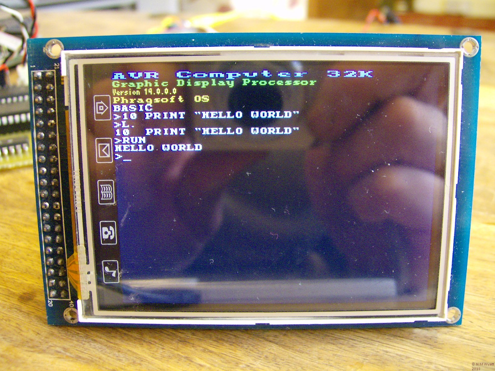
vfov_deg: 39.7
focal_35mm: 36
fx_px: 515
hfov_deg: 51.4
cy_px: 186
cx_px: 248
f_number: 2.8
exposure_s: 1/4.61
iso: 200
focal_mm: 6
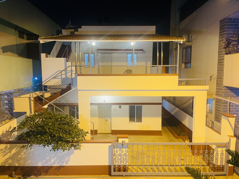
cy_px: 90
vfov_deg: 54.9
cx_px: 120
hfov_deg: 69.4
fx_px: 173
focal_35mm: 25
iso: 320
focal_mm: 5.1
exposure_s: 1/50
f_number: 1.6
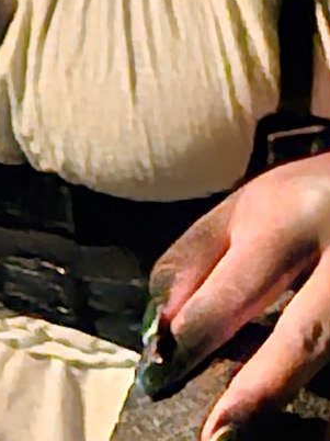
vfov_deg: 8.3
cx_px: -356
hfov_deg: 6.3
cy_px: -423
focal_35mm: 229
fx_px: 2914
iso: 1250
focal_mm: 5.4
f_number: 1.8
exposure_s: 1/15
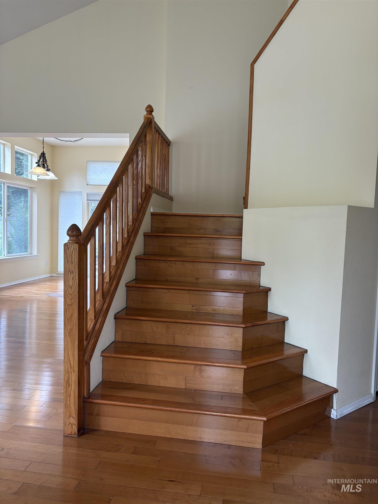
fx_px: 379
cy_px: 252
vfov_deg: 67.3
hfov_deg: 53.1
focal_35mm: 26
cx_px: 189
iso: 100
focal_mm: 5.96
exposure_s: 1/122
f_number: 1.6
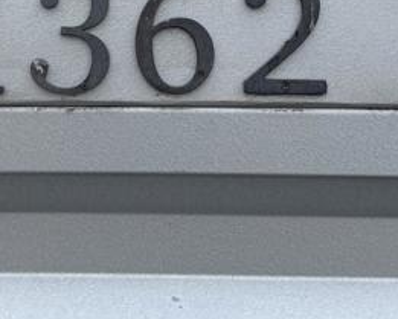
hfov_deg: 20.5
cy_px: -82
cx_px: 61
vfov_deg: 16.0
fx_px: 1084
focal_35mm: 92
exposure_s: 1/1522
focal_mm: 6.76
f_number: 1.78
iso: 80
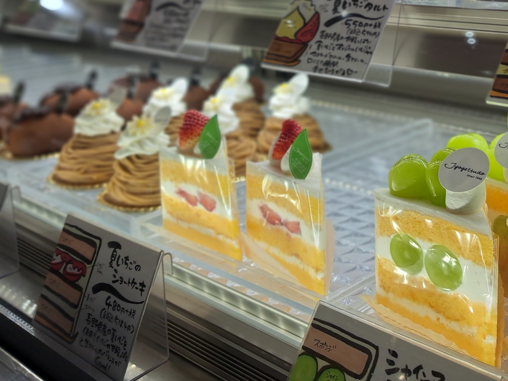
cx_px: 350
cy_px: 13
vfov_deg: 29.2
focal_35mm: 47
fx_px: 690
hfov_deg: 39.8
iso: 50
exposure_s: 1/208
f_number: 1.8
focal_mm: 5.23
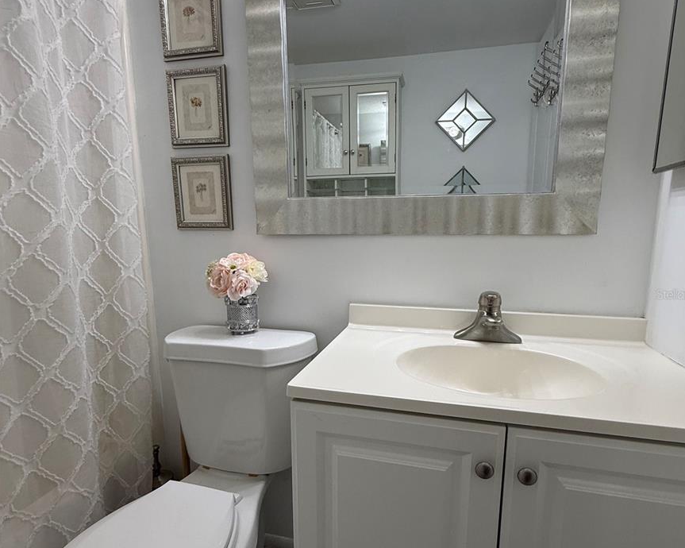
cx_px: 356
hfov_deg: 83.3
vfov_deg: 70.7
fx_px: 385
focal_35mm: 19
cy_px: 294
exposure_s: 1/120
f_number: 2.2
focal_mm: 2.22
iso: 125
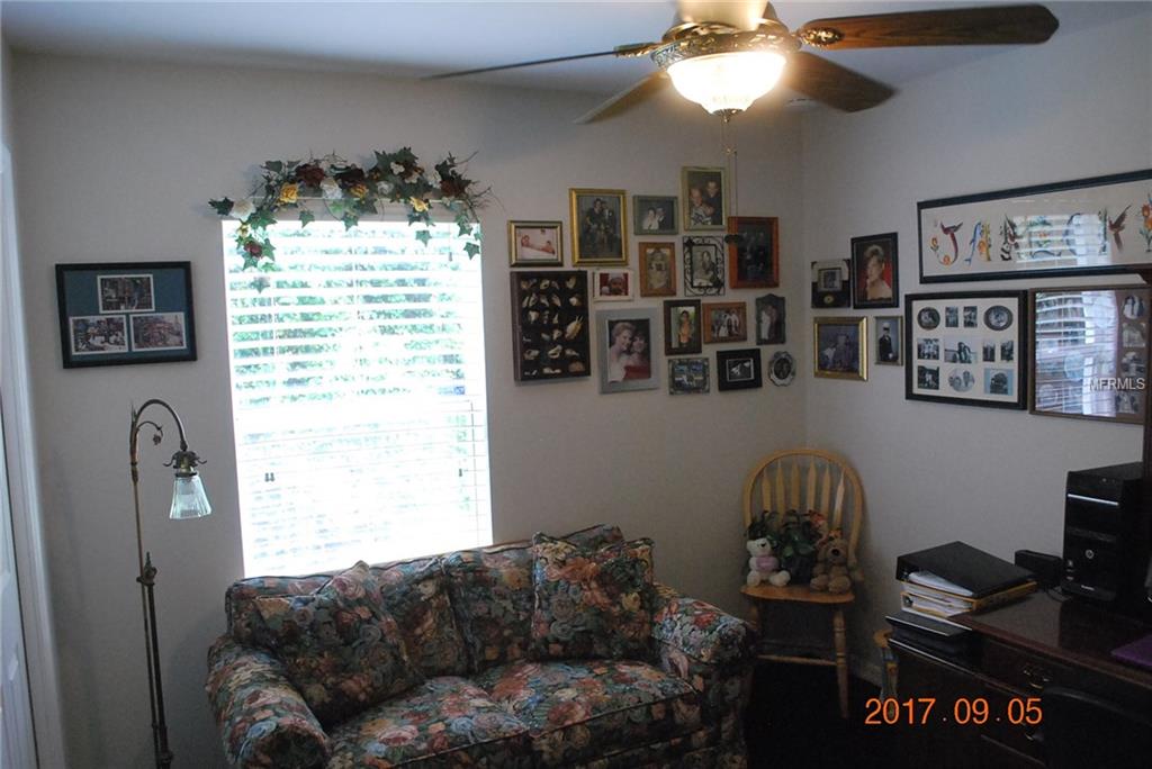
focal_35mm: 27
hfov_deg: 67.4
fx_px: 864
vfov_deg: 48.0
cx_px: 576
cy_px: 384
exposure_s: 1/100
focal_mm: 18
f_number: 5
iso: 1600
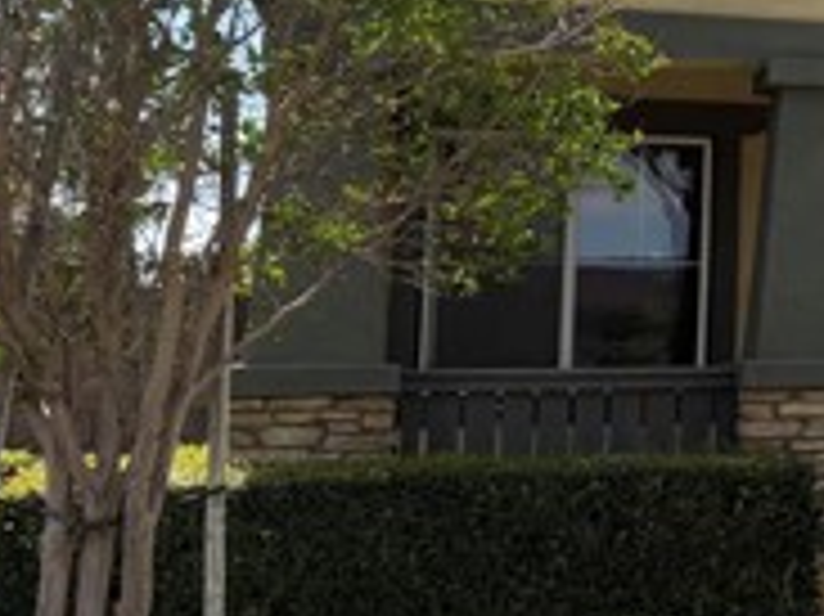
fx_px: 1998
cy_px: 94
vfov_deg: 17.4
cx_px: 1373
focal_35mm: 84
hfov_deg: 19.1
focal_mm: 6.76
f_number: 1.78
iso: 100
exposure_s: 1/2611
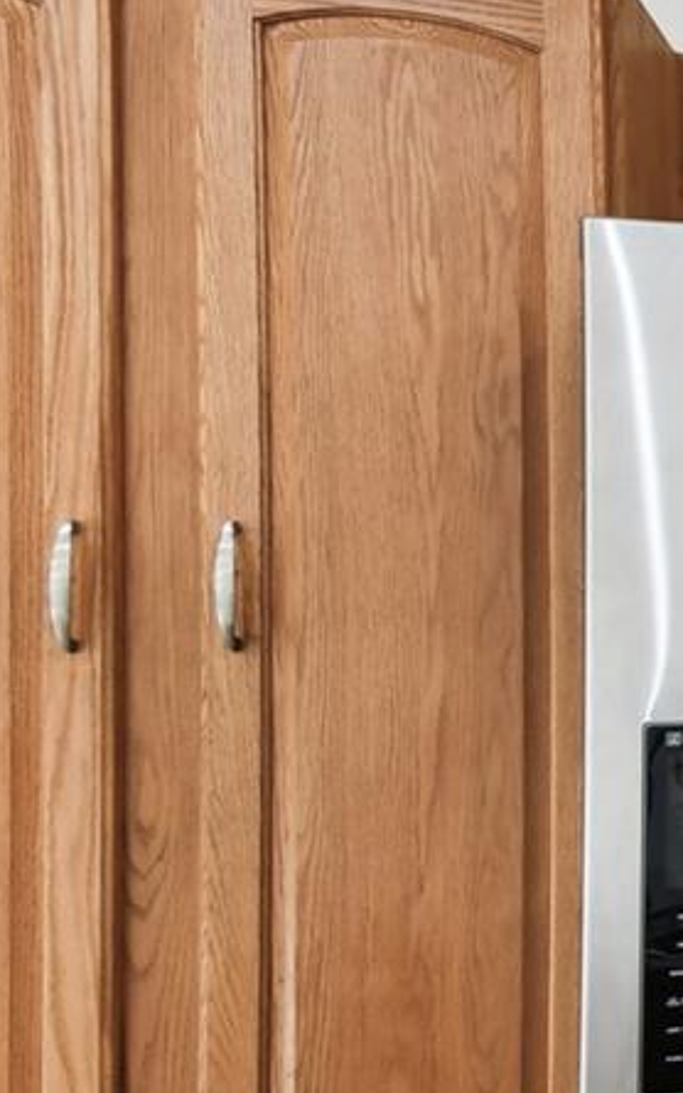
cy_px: 661
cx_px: 1639
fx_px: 1639
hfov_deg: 14.7
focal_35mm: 55
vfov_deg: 36.7
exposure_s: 1/4
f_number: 7.1
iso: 100
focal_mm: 10
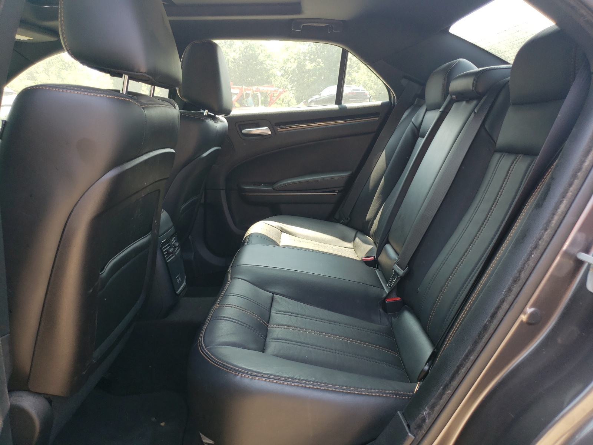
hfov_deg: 67.3
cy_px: 222
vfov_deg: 53.1
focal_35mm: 26
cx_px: 296
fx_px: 445
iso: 50
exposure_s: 1/222
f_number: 1.5
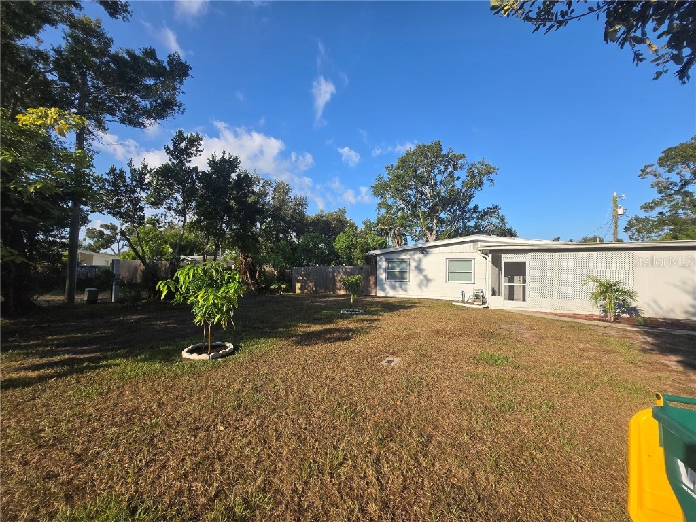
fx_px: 261
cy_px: 261
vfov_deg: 89.9
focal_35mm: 13
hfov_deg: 106.2
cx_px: 348
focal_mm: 1.7
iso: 25
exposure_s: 1/900
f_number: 2.2
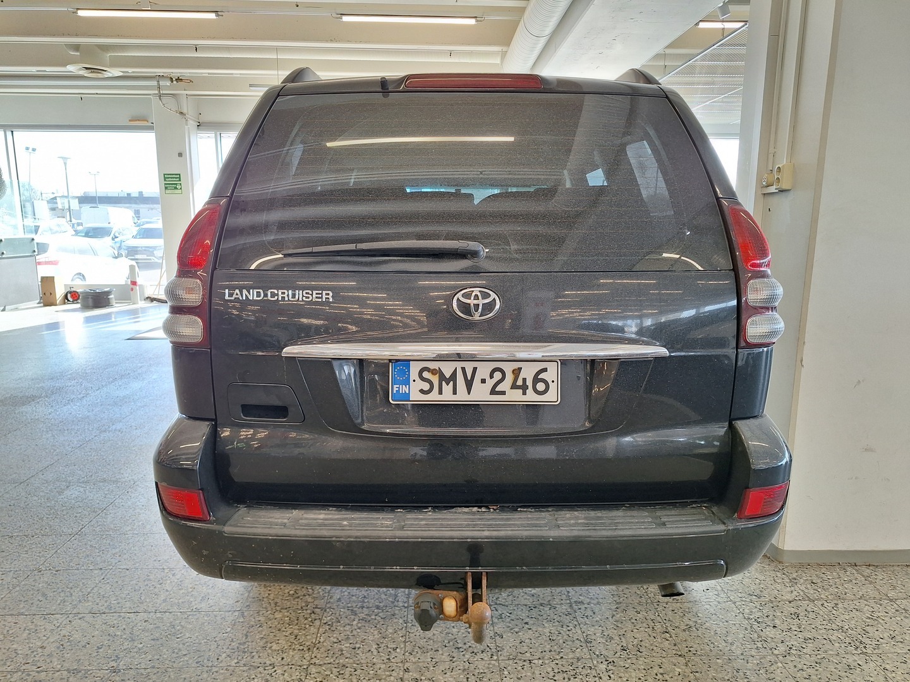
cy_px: 341
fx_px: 605
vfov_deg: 58.9
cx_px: 455
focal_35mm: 23
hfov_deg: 73.9
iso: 64
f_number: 1.8
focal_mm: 5.54
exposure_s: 1/100
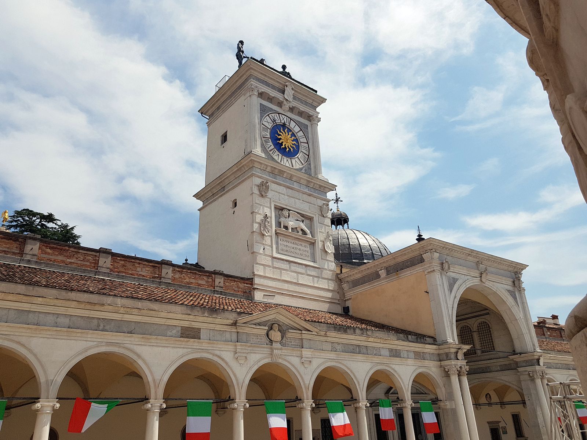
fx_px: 441
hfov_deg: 67.3
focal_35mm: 26
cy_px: 220
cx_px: 294
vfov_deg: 53.1
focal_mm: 4.2
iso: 50
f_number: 1.7
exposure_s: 1/4208
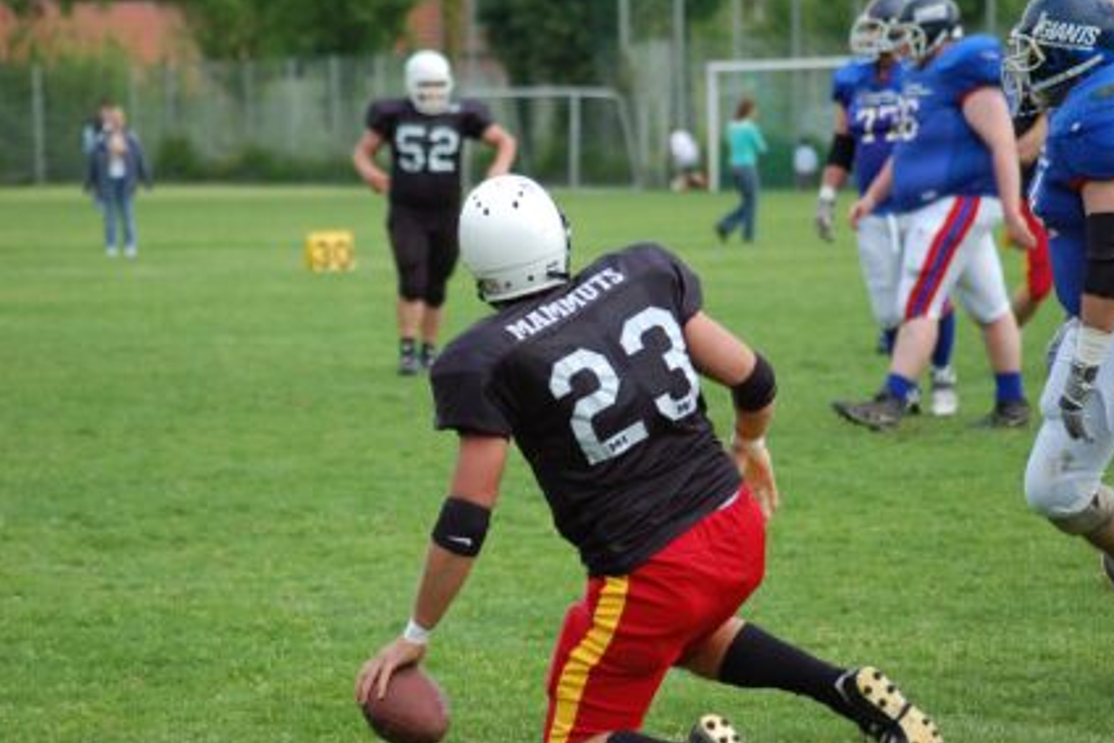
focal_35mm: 176
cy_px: 381
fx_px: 5448
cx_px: 529
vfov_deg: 7.8
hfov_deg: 11.7
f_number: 4.2
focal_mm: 110
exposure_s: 1/1000
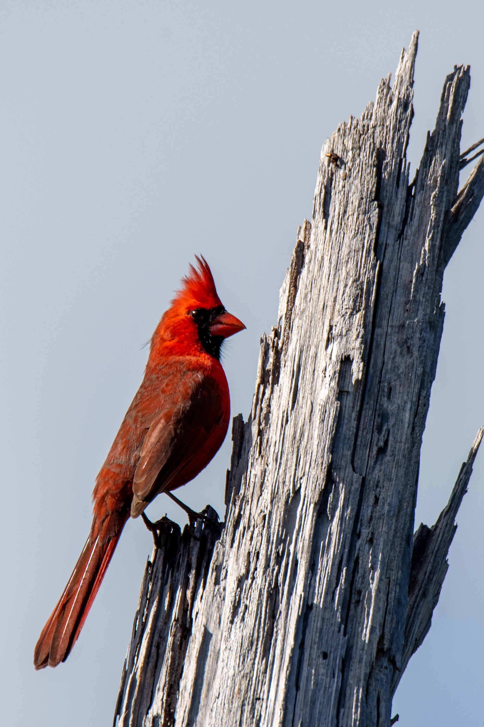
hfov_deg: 1.5
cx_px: 242
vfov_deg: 2.3
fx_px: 18169
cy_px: 364
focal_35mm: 901
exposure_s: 1/1000
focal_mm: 600
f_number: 7.1
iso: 100
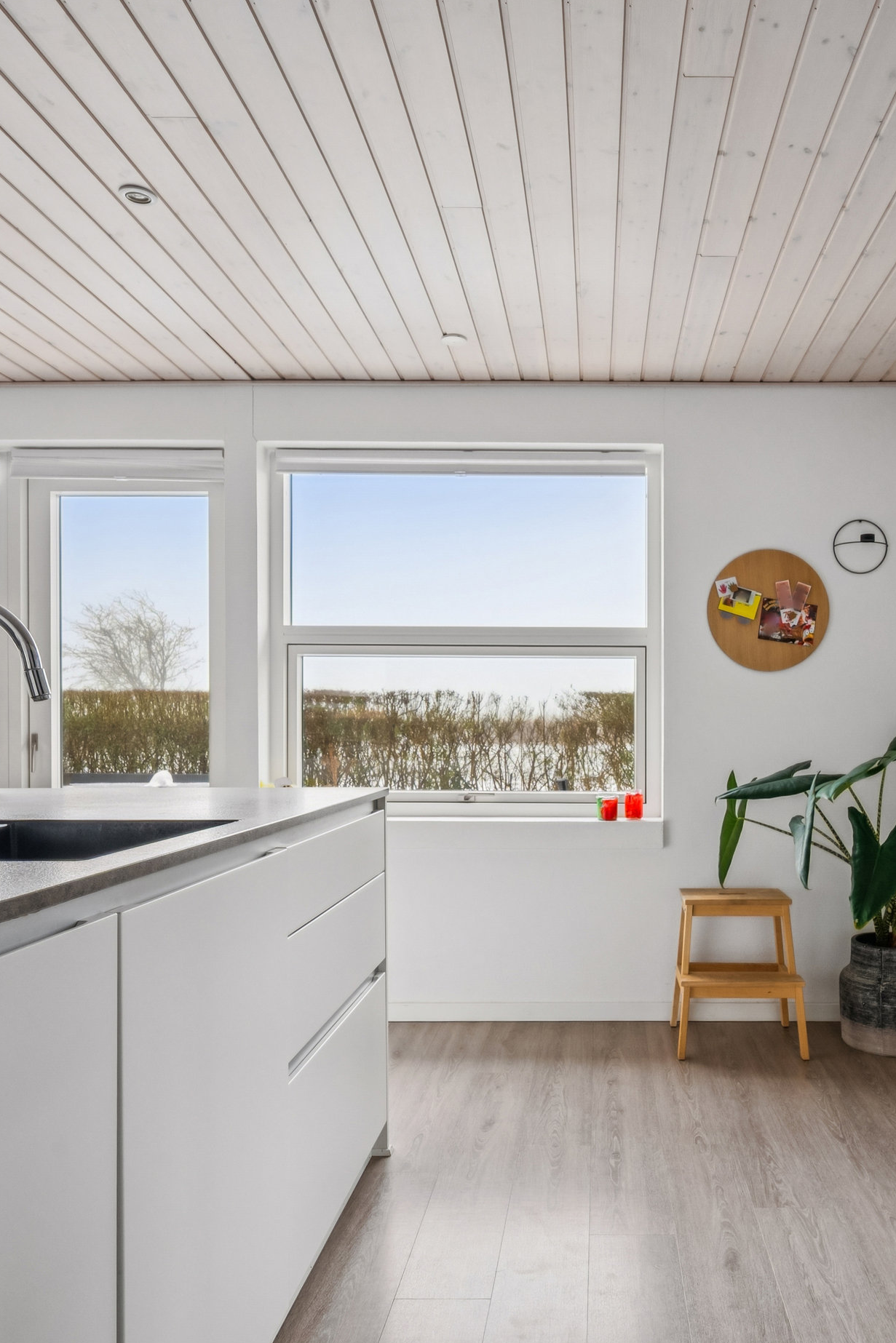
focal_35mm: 26
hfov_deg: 48.4
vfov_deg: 69.3
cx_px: 627
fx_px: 970
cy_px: 718
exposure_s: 1/30
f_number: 9
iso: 640
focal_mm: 16
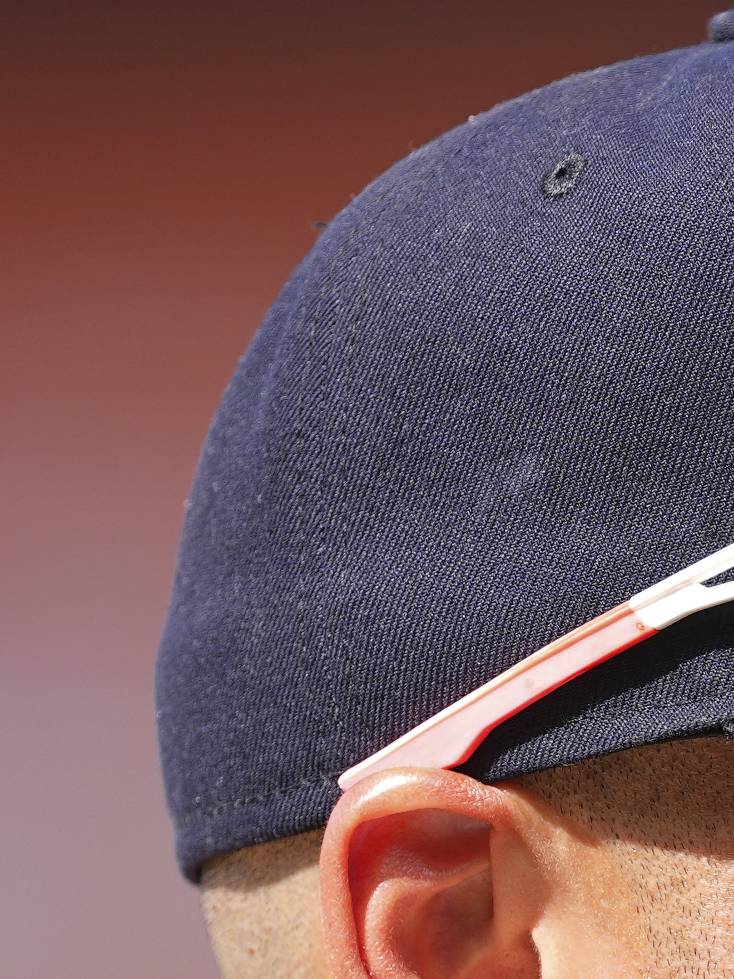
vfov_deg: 1.0
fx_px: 55611
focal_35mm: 1967
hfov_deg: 0.8
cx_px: 1279
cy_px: 1057
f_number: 4
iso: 200
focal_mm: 600
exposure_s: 1/800
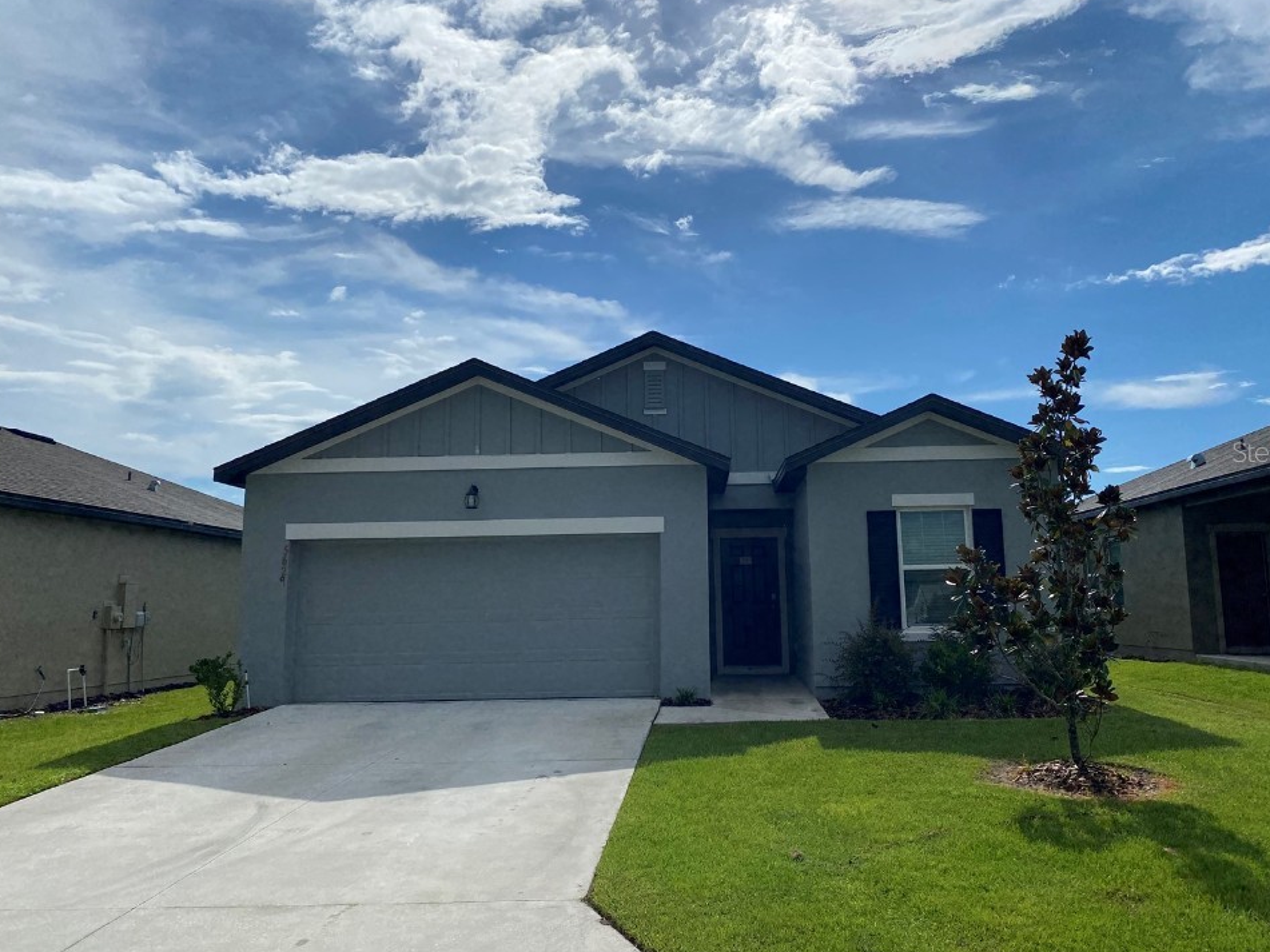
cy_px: 451
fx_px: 1027
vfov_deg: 49.7
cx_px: 674
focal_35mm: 28
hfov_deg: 63.4
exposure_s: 1/9615
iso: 32
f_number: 1.8
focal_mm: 4.25
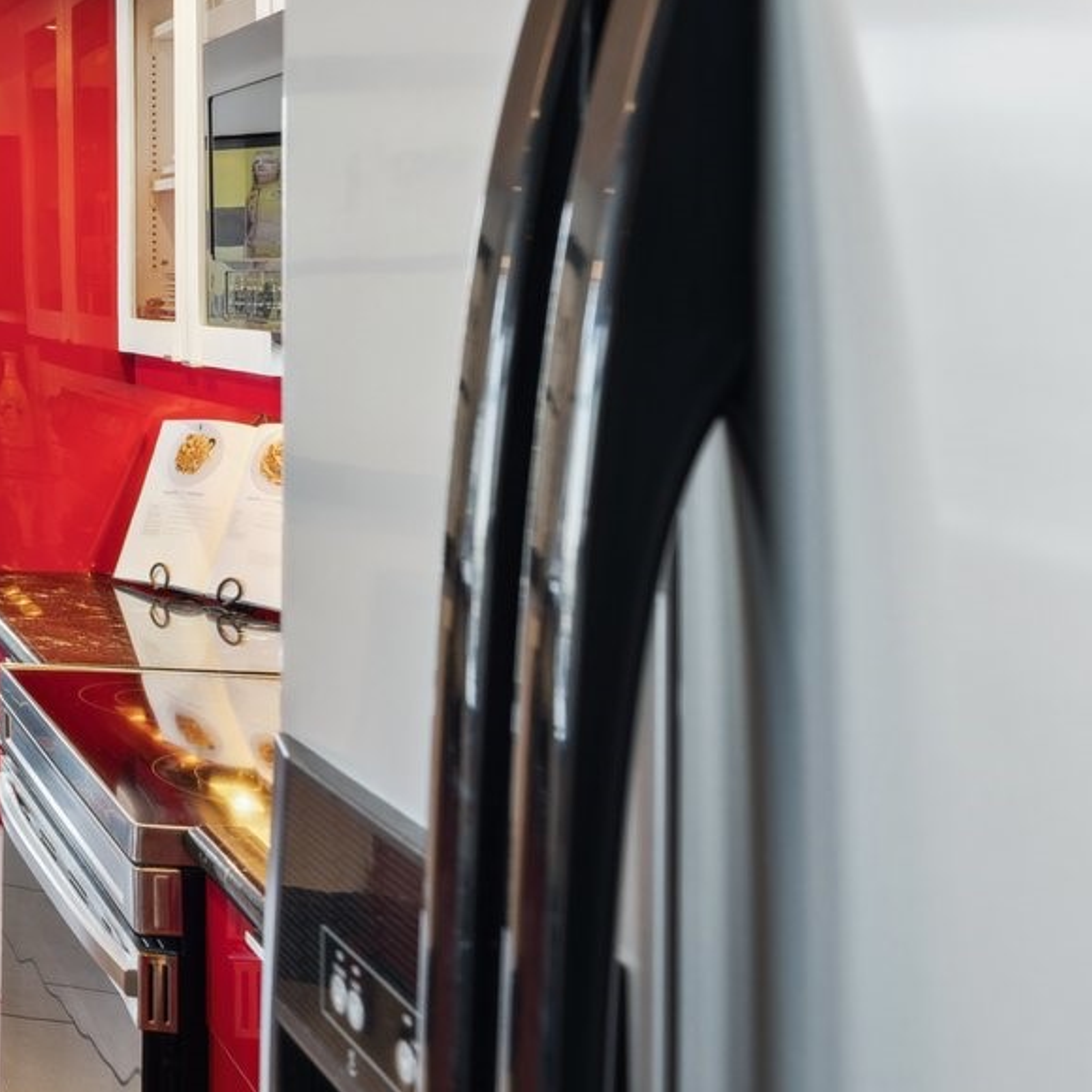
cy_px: 283
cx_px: -699
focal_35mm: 48
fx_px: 1713
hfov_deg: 24.1
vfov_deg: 34.7
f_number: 5.6
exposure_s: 1/13
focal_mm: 16
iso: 100
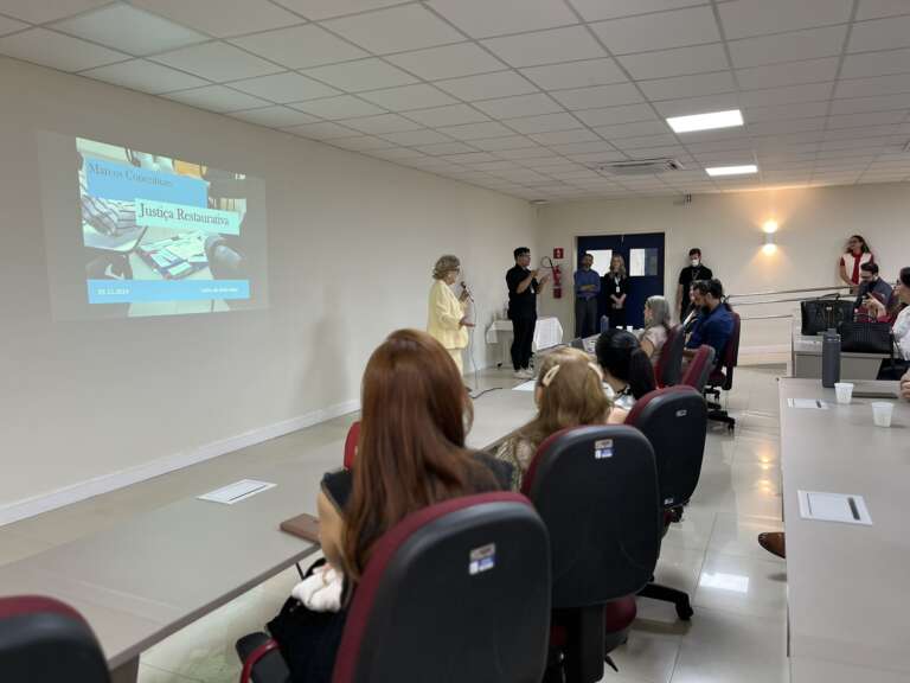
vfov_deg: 53.1
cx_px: 455
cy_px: 342
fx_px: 683
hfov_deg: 67.3
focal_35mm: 26
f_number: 1.6
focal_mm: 5.1
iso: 125
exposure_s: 1/60
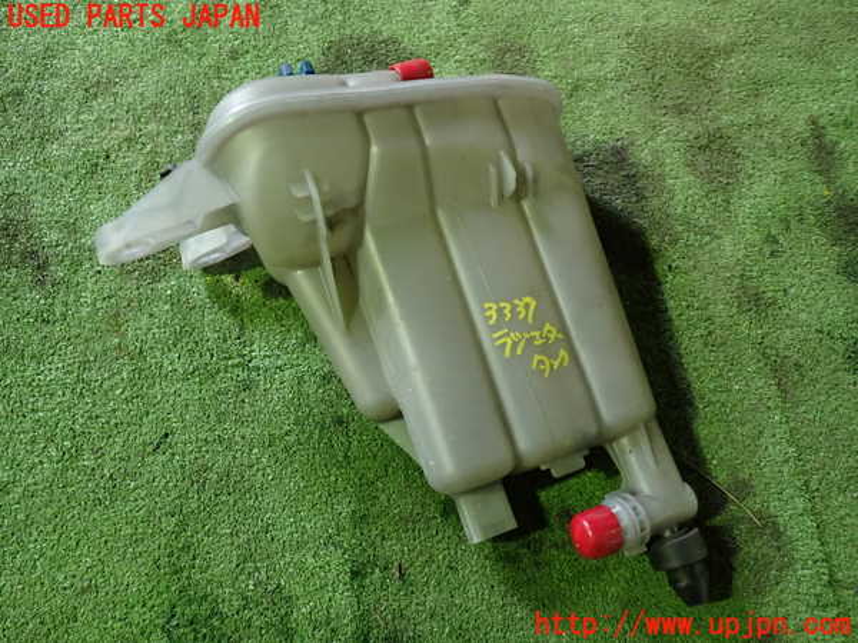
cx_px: 429
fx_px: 744
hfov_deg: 60.0
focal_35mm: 30
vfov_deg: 46.8
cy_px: 322
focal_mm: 5.4
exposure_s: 1/30
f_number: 2.3
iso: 400
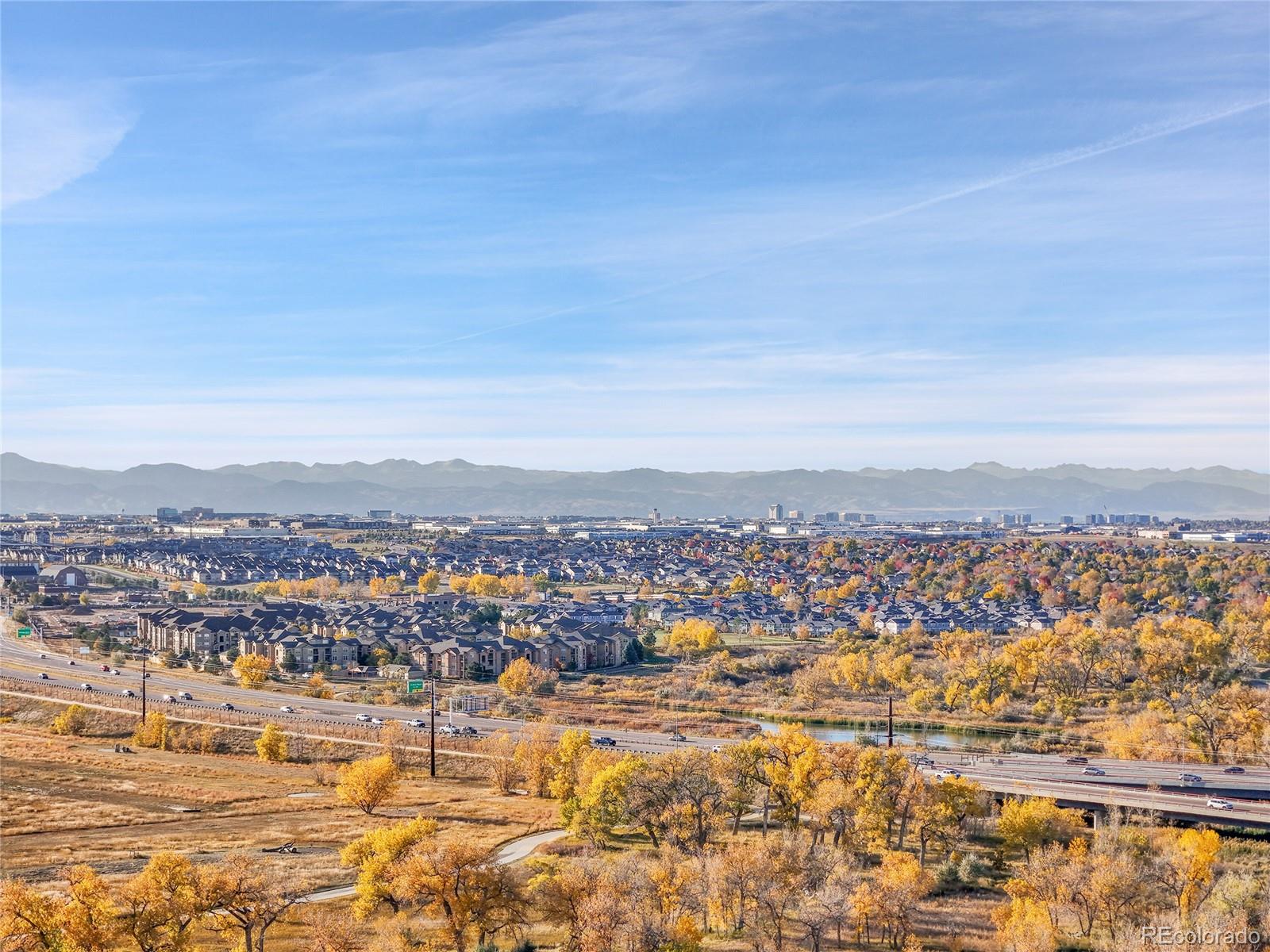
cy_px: 476
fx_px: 2568
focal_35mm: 70
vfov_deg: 21.0
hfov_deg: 27.8
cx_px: 635
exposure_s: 1/1250
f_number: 2.8
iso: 100
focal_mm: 19.35
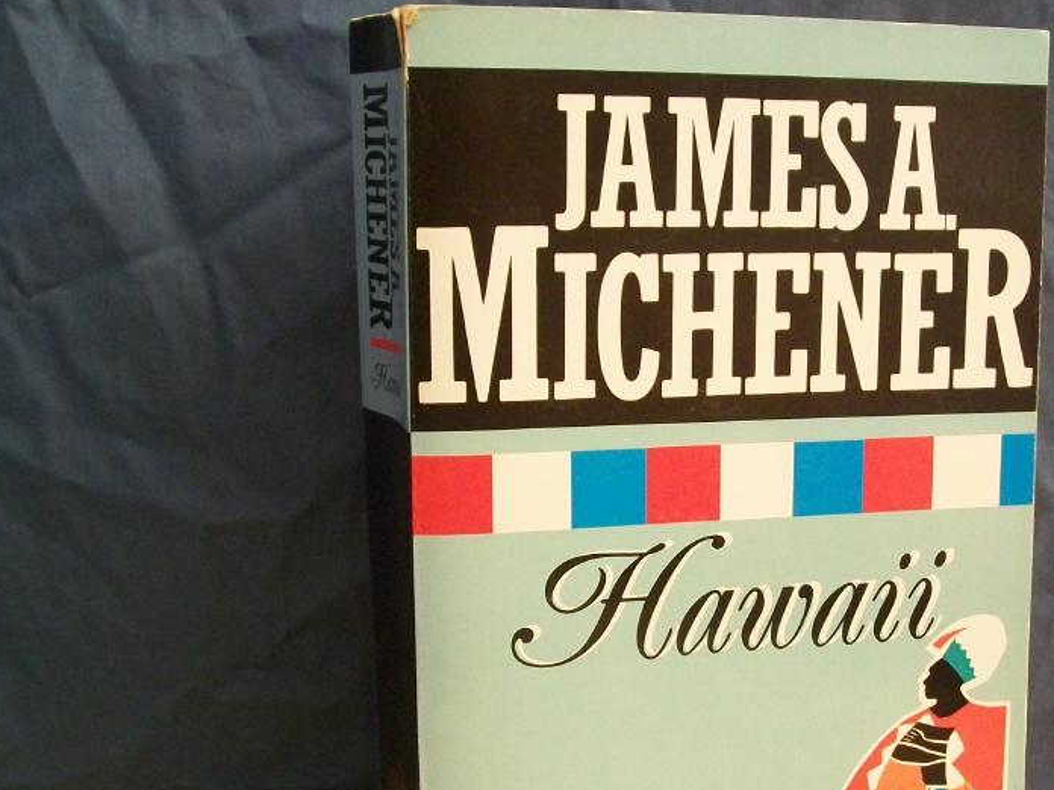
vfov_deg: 27.4
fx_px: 1614
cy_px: 498
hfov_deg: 35.9
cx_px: 684
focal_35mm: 53
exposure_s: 1/8
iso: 182
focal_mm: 6
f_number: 2.7
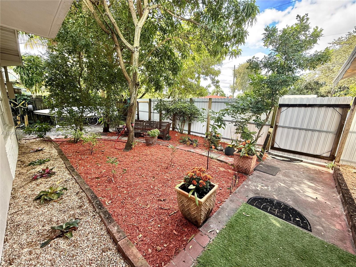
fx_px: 144
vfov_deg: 85.7
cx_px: 178
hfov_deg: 102.1
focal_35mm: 14
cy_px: 134
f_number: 2.2
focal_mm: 2.22
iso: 64
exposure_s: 1/111
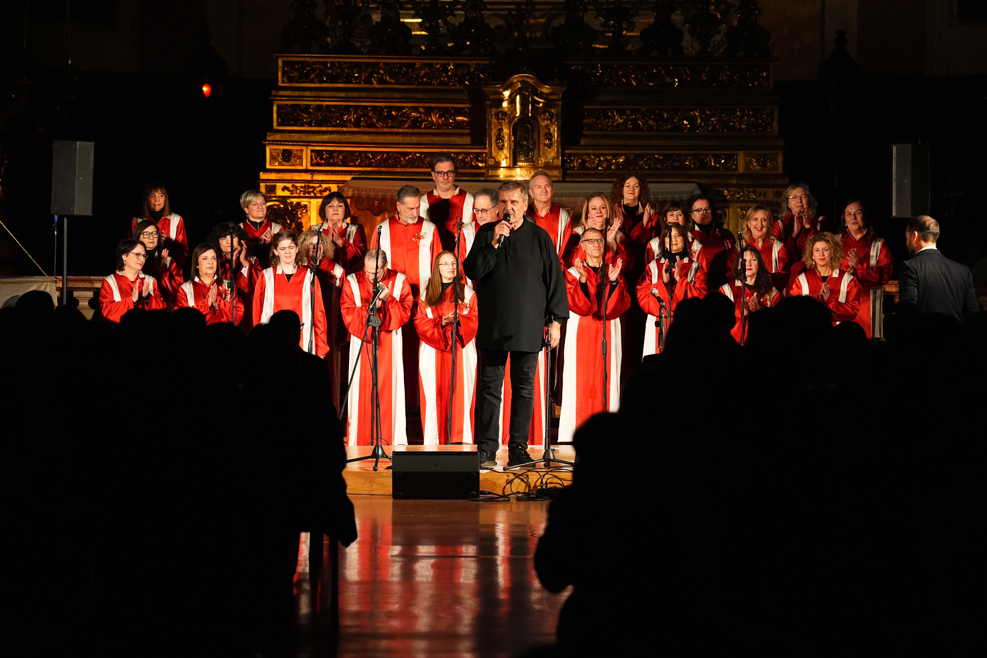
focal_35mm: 171
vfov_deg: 8.0
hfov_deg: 12.0
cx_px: 494
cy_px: 329
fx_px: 4688
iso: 6400
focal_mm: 171
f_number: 5.6
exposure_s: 1/320
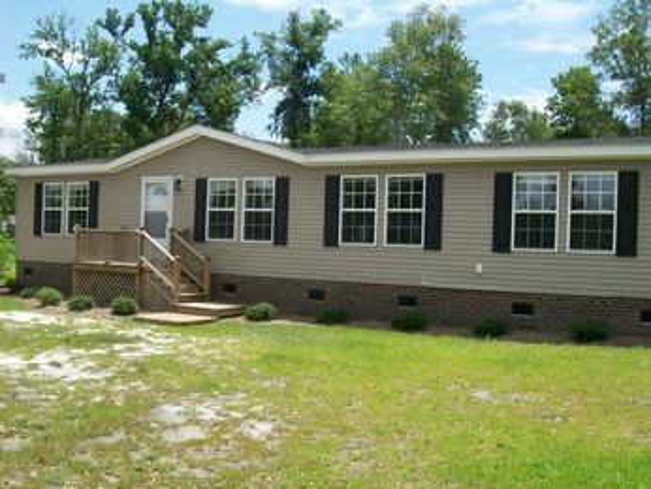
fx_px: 677
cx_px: 326
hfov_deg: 51.3
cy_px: 244
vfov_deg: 39.7
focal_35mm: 36
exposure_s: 1/320
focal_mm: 6
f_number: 4.8
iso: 64
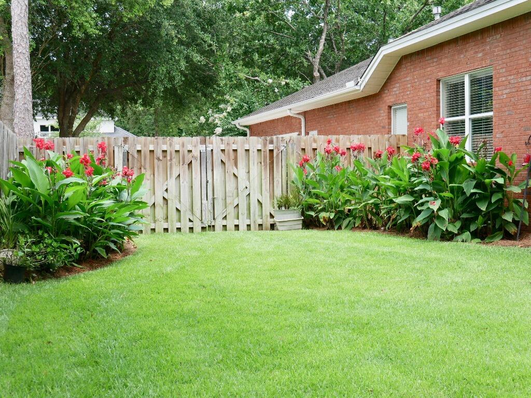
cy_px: 199
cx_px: 266
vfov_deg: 30.3
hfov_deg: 39.7
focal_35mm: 48
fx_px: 736
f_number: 6.3
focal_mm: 24
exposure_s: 1/160
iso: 200
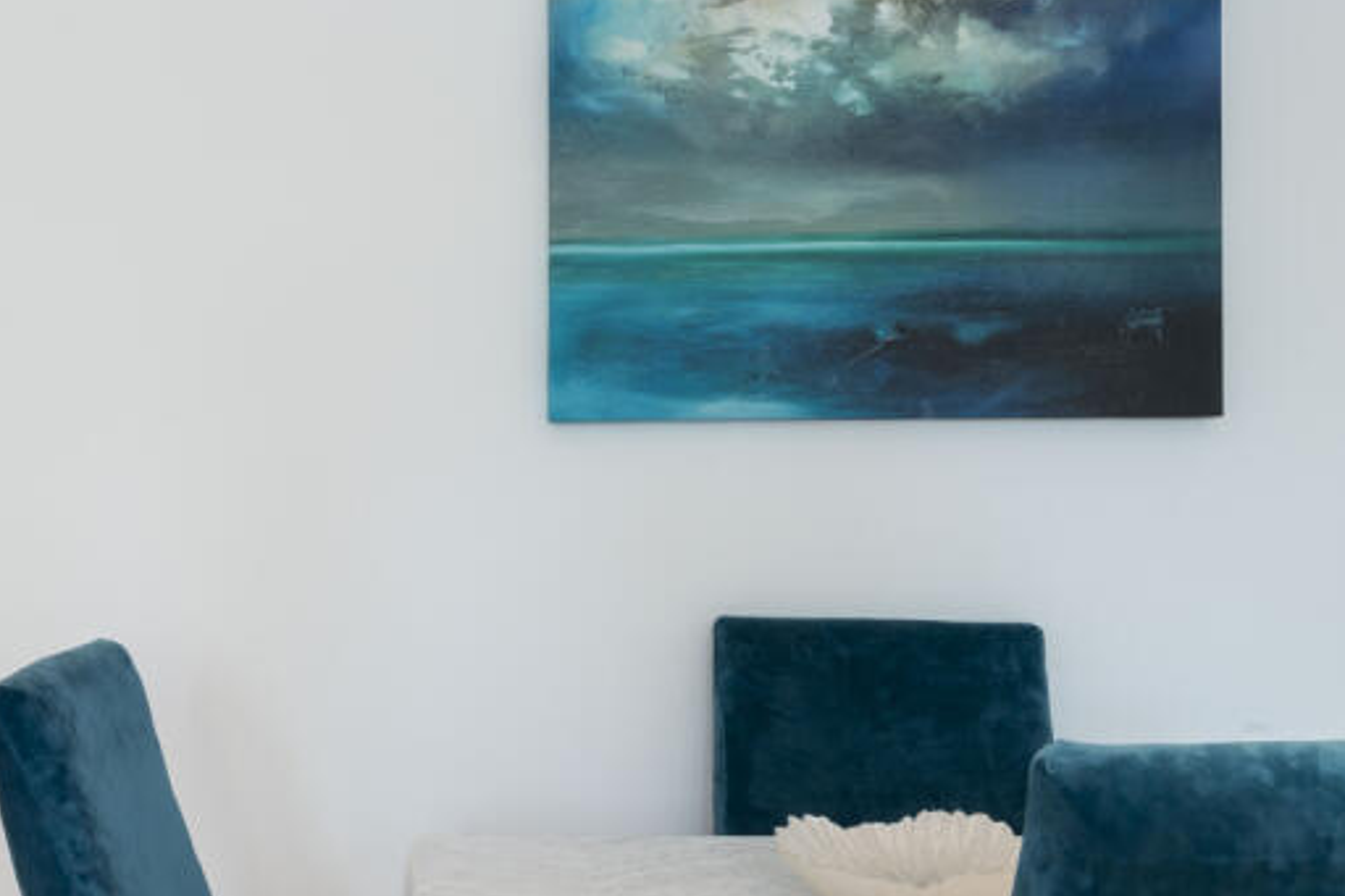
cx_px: 349
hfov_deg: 40.8
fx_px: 1755
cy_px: 487
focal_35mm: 47
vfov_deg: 28.6
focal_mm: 23.5
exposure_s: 1
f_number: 16
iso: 200
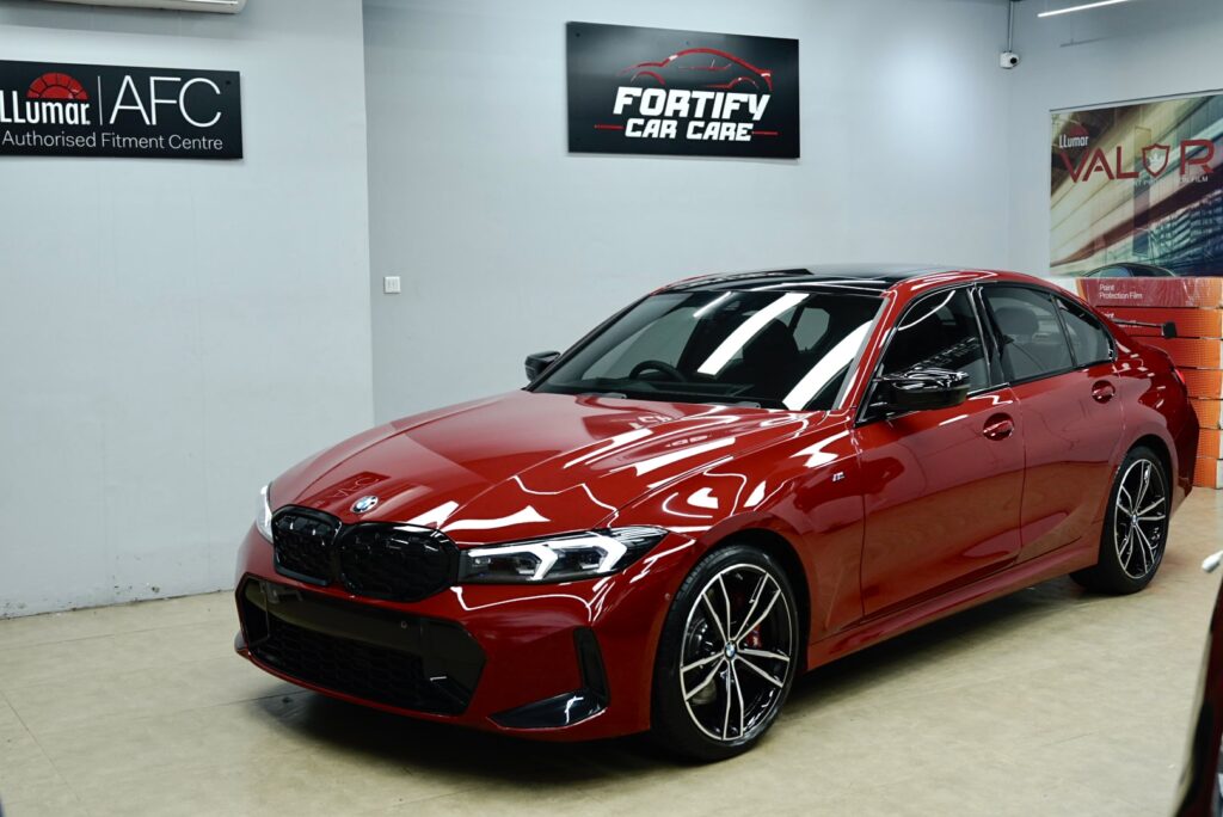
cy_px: 408
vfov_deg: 30.6
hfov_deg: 44.5
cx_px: 612
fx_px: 1496
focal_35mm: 44
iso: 400
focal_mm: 29.8
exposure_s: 1/160
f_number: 2.8
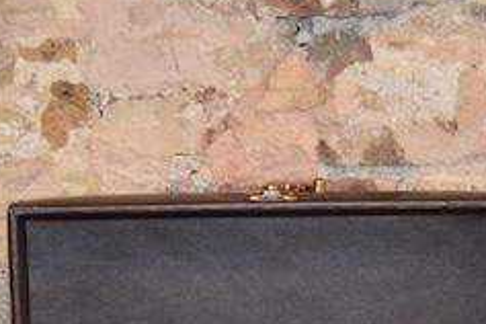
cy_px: 620
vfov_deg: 9.3
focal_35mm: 139
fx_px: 1876
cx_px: 271
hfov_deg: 14.8
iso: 1600
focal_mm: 22
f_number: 4
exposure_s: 1/60
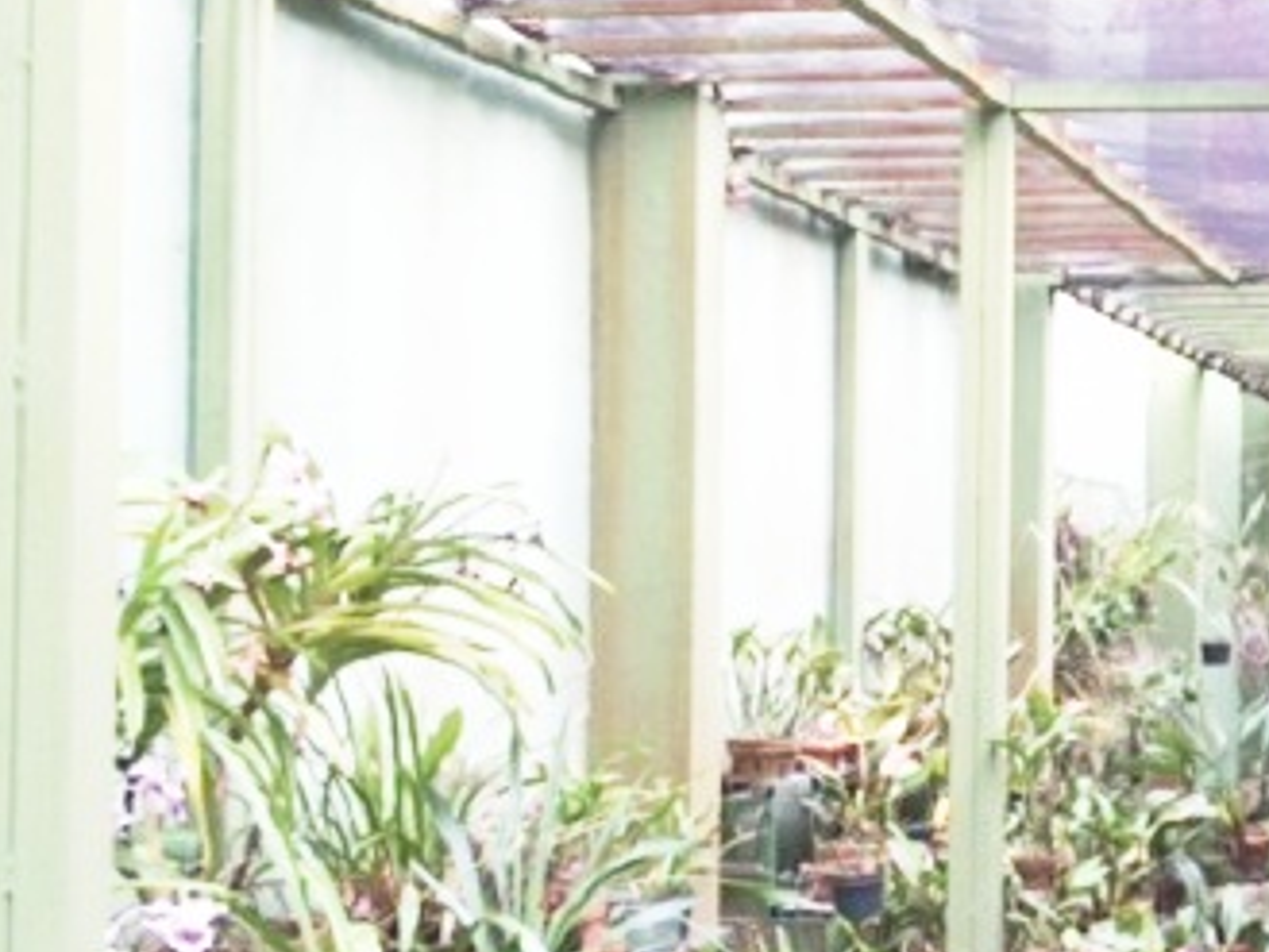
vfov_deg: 23.7
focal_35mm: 62
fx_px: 2274
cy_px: 536
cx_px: 1319
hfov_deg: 28.9
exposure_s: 1/120
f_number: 2.2
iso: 50
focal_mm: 4.15
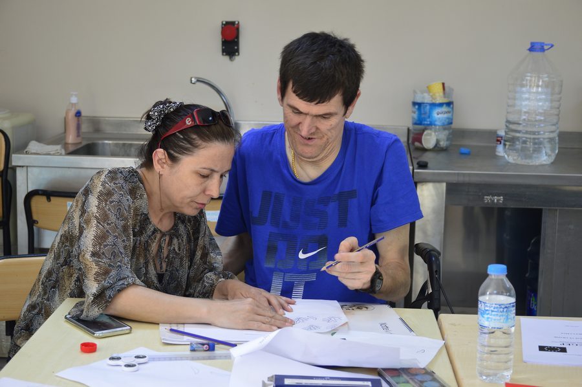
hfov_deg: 29.9
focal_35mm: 68
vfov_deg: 20.1
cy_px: 194
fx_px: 1090
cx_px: 291
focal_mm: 45
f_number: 4.5
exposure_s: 1/30
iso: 200
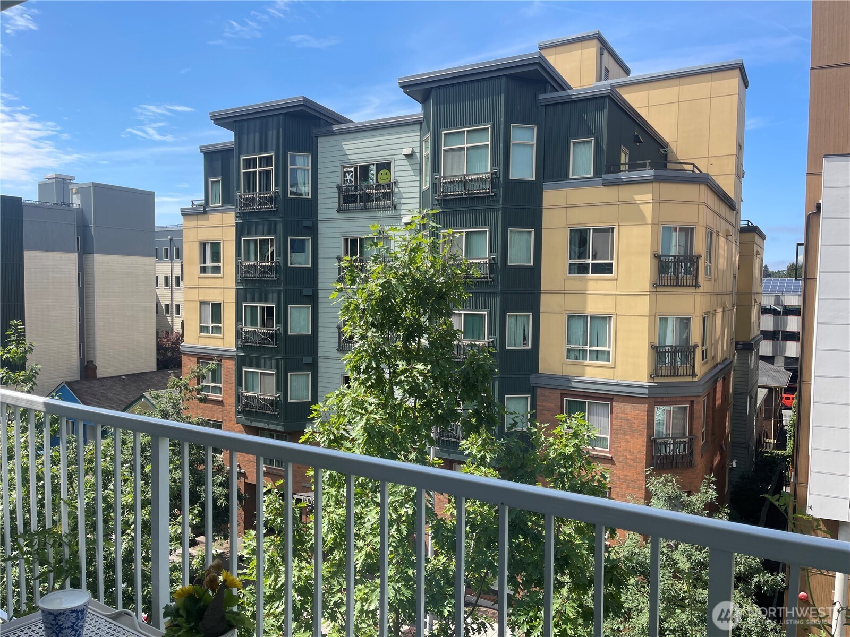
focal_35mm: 26
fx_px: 638
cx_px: 425
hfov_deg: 67.3
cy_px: 318
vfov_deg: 53.1
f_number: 1.6
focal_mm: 5.1
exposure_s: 1/1976
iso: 32
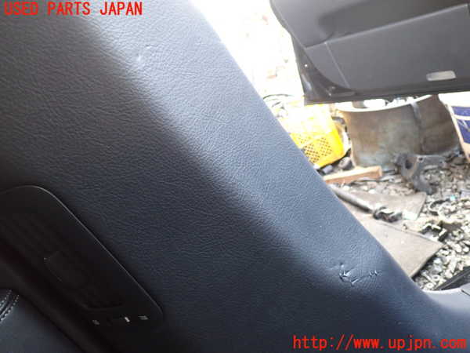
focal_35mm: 30
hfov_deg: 60.0
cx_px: 235
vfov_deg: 46.8
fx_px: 407
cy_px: 176
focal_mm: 5.4
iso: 500
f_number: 2.3
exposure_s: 1/30
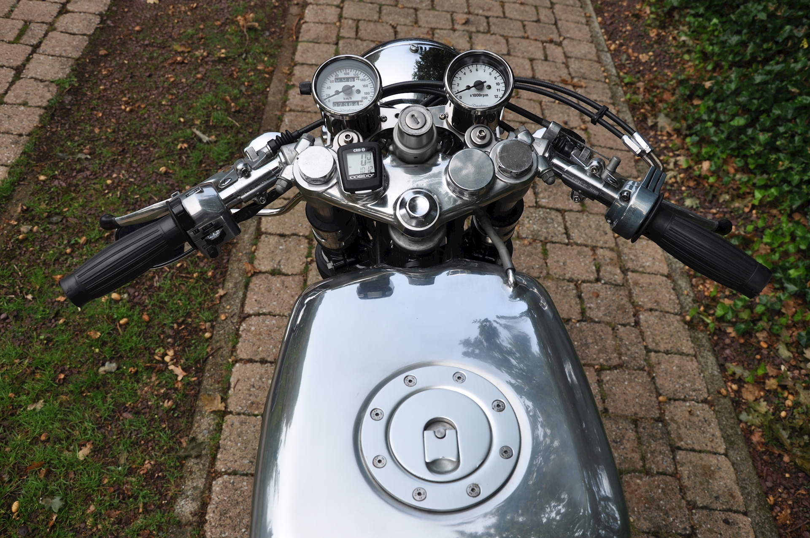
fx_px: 742
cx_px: 405
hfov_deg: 57.3
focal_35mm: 33
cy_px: 269
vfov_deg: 39.9
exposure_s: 1/200
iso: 200
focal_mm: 22
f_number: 7.1
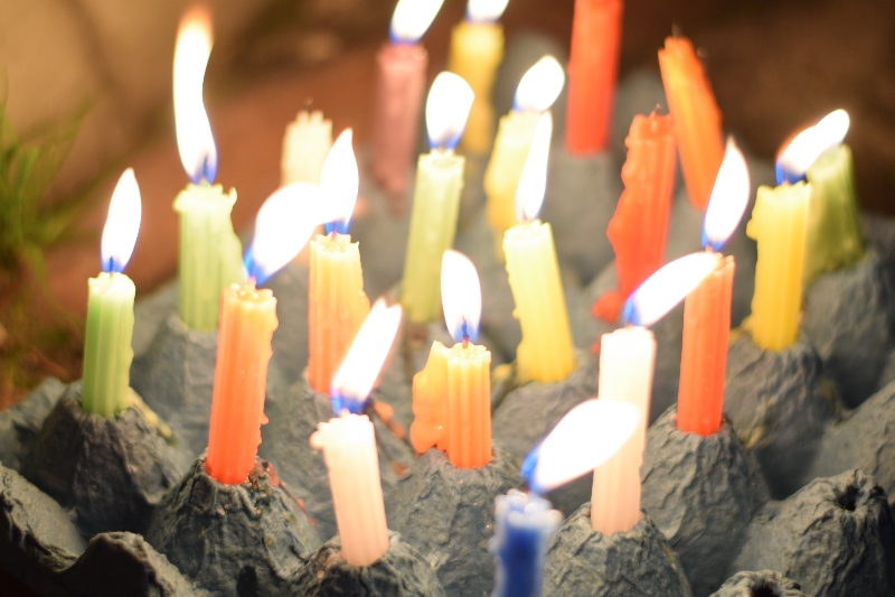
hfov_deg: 27.0
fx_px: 1864
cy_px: 298
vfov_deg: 18.2
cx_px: 448
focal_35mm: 75
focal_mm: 50
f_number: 1.8
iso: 100
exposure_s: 1/20
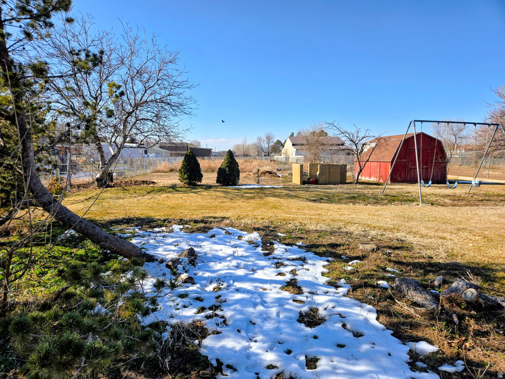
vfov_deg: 58.9
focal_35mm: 23
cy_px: 190
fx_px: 336
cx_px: 252
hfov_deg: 73.9
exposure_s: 1/2921
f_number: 1.8
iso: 50
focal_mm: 5.4
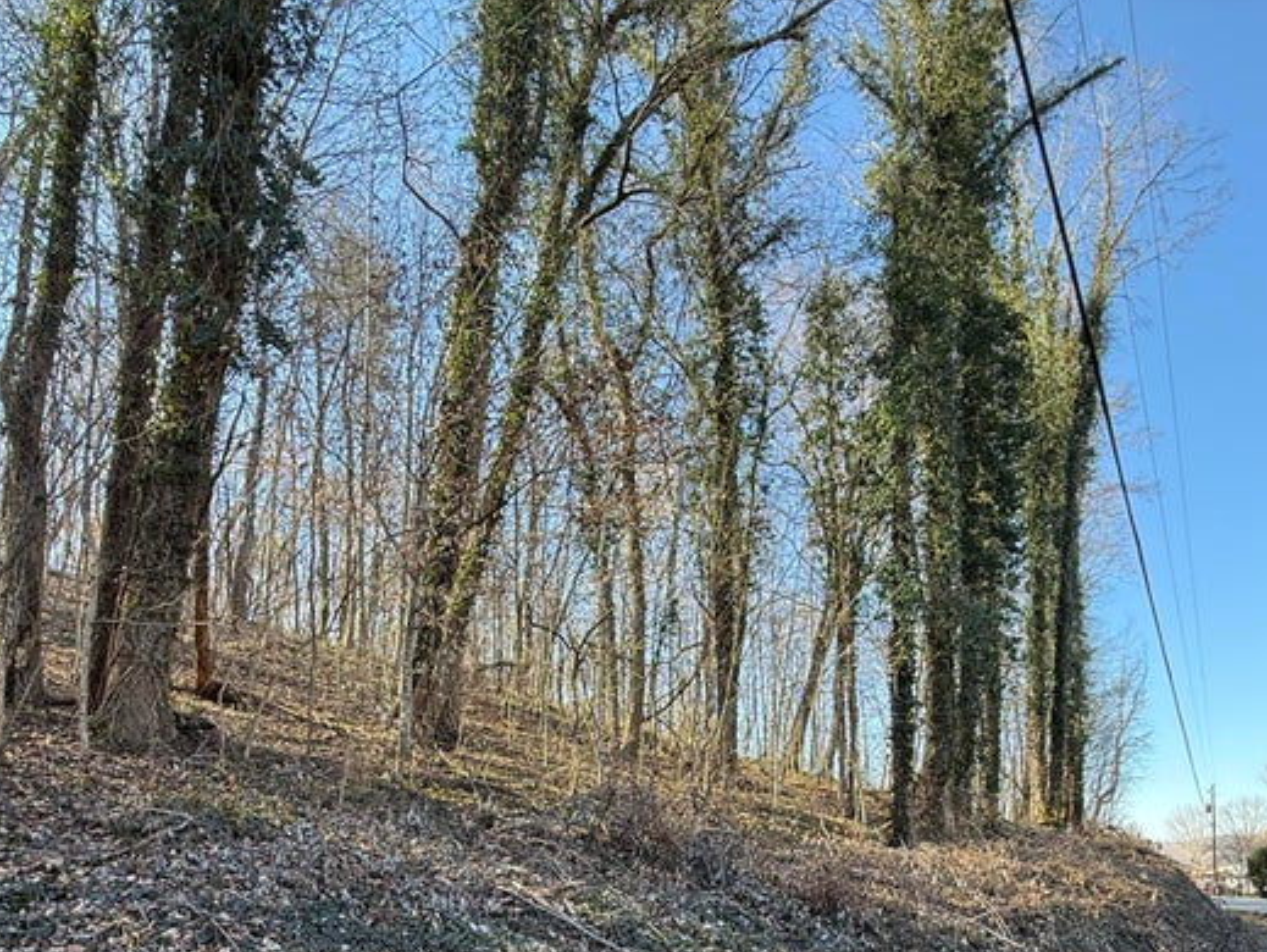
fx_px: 842
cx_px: 653
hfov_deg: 73.9
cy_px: 764
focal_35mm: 23
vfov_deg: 54.8
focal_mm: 2.22
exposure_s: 1/147
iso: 64
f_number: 2.2
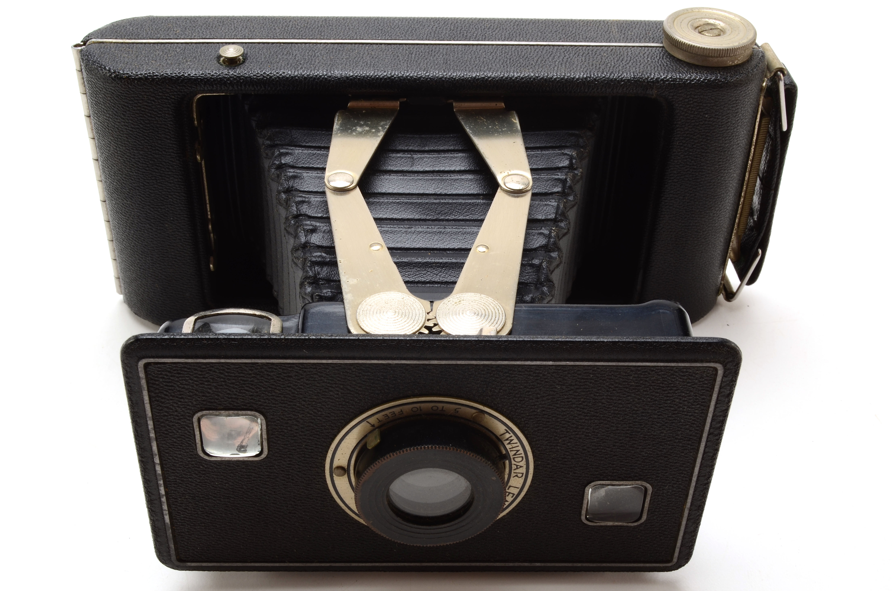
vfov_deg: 28.0
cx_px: 446
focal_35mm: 48
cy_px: 296
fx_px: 1187
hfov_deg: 41.2
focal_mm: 32
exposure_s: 1/160
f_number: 20
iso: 100
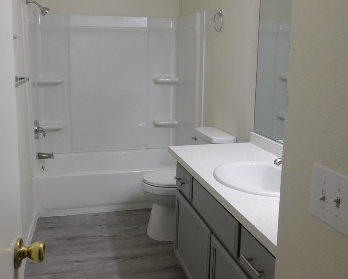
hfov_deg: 51.5
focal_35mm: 35
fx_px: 360
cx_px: 159
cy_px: 115
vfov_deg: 42.1
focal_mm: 4.9
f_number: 3.2
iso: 125
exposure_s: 1/30
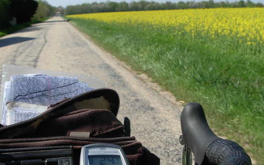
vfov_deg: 26.3
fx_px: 353
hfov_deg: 41.1
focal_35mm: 49
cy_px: 98
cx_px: 135
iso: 79
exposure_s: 1/430
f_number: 4.9
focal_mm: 6.3
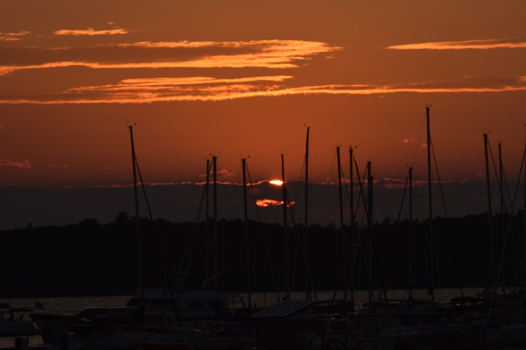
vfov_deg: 5.0
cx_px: 263
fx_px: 4054
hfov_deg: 7.4
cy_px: 175
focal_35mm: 278
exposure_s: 1/640
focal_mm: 185
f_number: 13
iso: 200
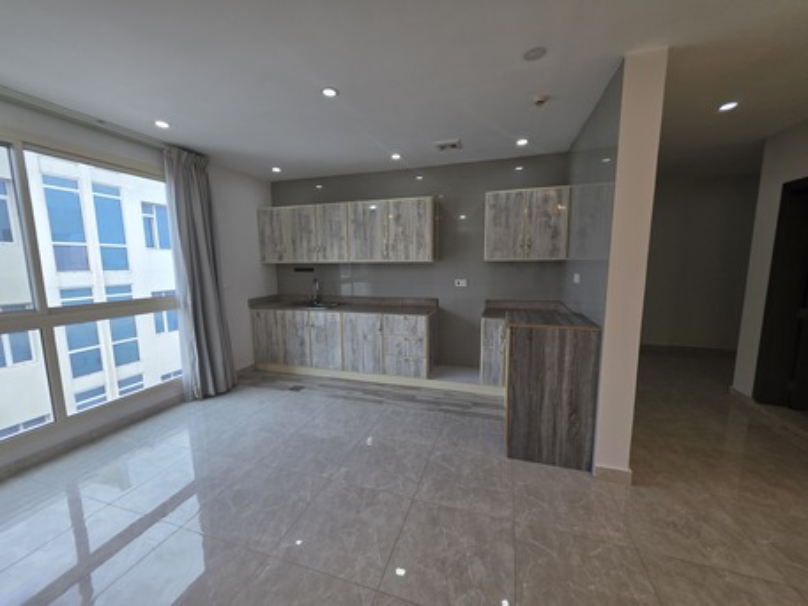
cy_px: 303
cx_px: 404
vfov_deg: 89.9
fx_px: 304
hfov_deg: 106.2
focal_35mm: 13
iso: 32
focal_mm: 2.2
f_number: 1.9
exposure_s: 1/100
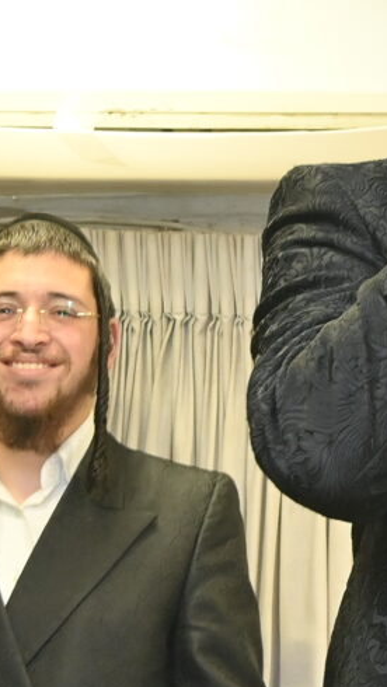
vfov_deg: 12.3
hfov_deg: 6.9
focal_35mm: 175
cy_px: 159
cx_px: 327
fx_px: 3189
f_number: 9
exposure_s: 1/80
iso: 2500
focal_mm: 40
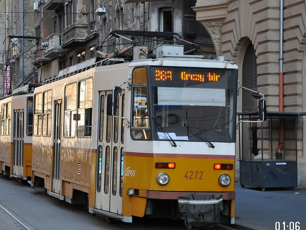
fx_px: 964
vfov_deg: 13.6
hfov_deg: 18.0
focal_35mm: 109
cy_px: 117
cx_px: 124
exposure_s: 1/500
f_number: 5.3
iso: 1000
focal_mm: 62
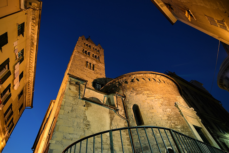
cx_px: 114
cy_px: 76
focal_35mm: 18
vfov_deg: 67.4
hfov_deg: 90.0
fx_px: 114
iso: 125
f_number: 2.8
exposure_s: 1/4
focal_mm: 12
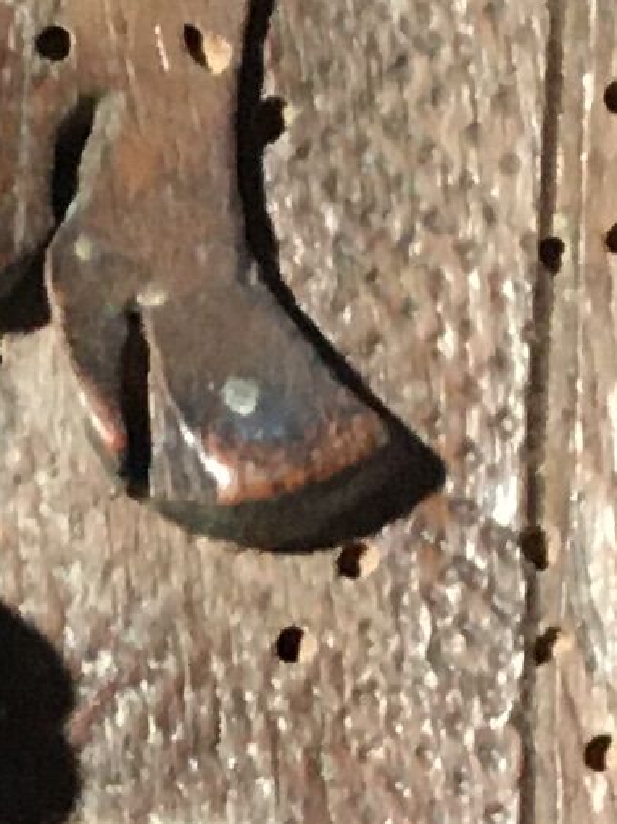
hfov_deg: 6.2
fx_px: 5445
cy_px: 2446
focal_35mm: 229
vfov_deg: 7.6
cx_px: -868
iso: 160
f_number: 2.2
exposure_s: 1/33
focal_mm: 4.15
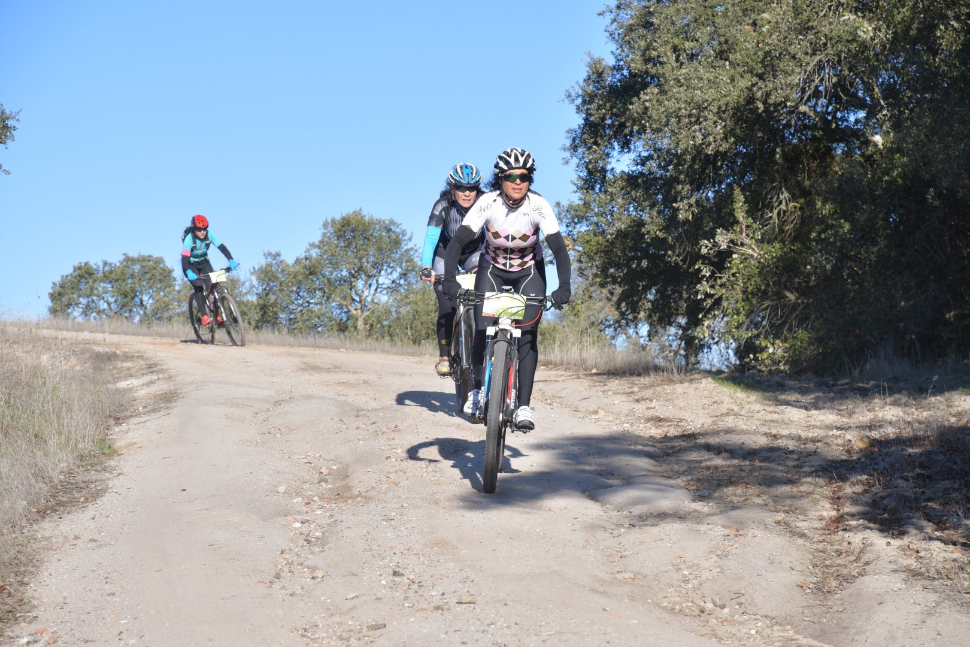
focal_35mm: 120
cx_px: 485
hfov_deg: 17.1
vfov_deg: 11.4
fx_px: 3233
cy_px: 324
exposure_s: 1/800
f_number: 5.6
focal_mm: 80
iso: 200
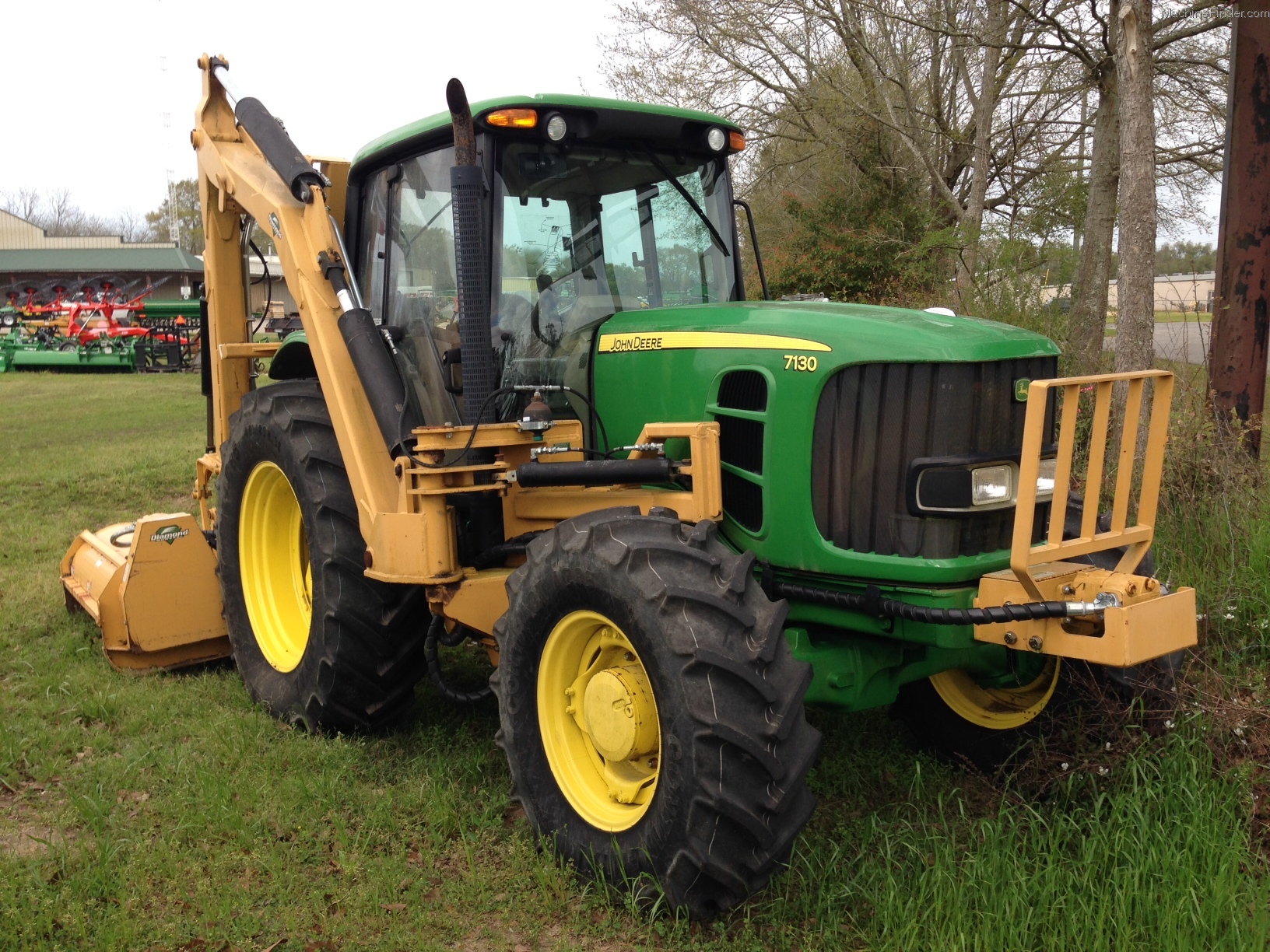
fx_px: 1211
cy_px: 476
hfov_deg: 55.4
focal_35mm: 33
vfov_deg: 42.9
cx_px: 635
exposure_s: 1/565
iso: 50
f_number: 2.4
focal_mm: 4.12
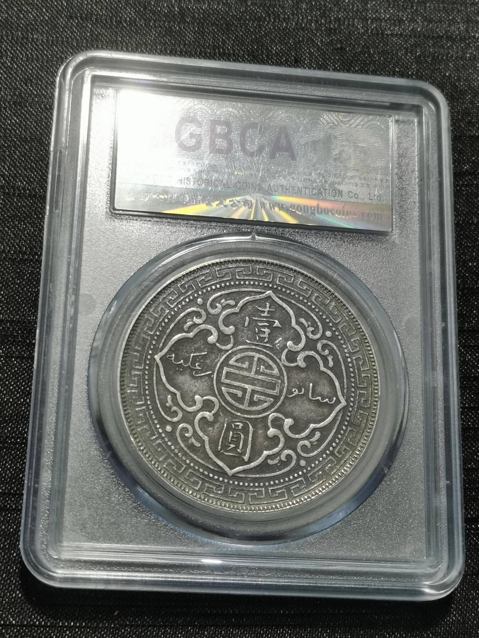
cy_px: 319
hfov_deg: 23.7
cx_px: 240
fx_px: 1144
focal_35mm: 62
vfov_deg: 31.2
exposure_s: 1/100
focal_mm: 5.58
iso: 80
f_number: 1.8
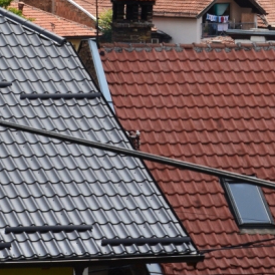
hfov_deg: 5.3
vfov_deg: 5.2
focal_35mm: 333
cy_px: -223
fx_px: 2993
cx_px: 104
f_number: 10
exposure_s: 1/320
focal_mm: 70
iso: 400
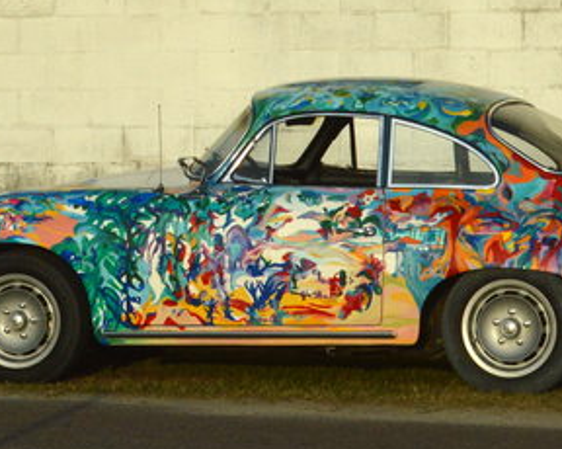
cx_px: 257
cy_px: -174
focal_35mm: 230
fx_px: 3823
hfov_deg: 8.4
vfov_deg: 6.6
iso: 400
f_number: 14
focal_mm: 46
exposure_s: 1/800
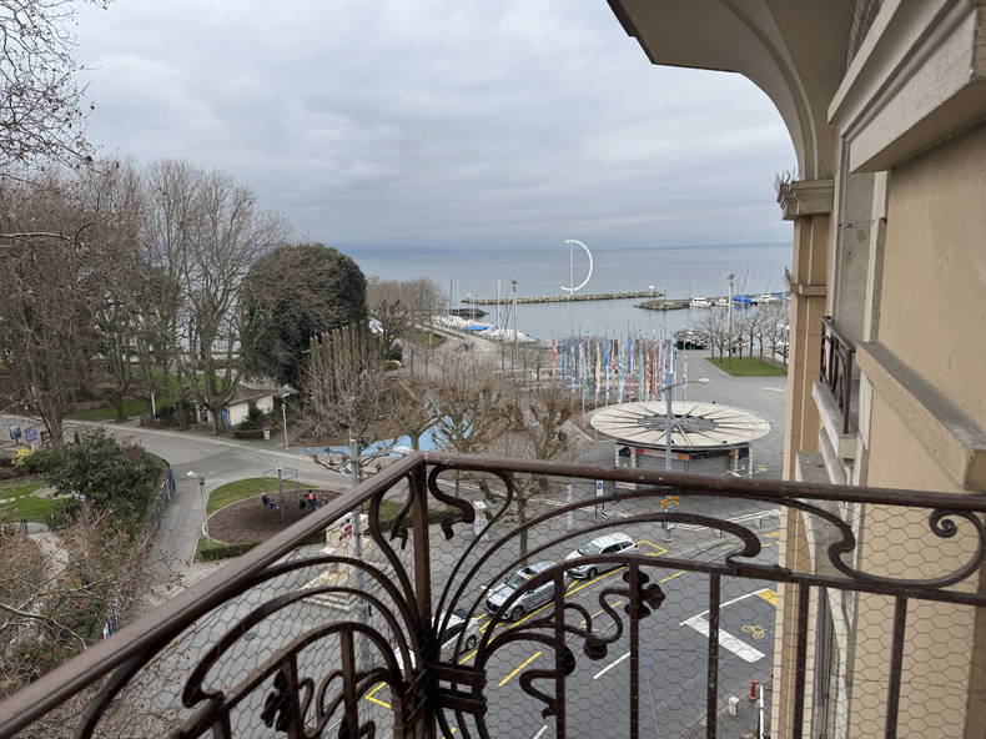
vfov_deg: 56.8
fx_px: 683
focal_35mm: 24
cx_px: 493
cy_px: 370
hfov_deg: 71.6
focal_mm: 6.76
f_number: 1.78
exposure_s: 1/912
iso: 80
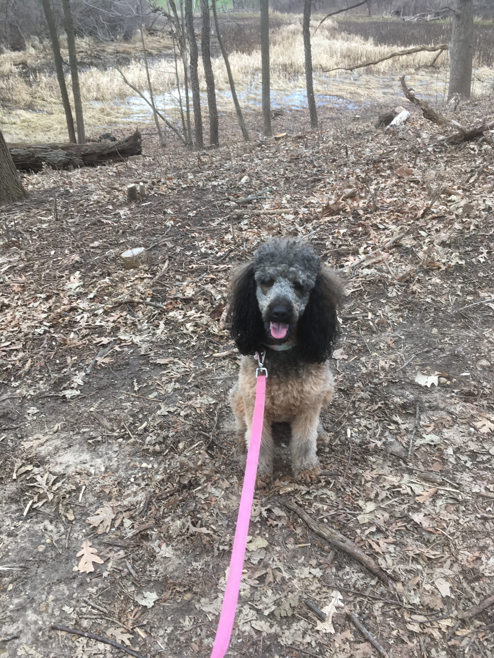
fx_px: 552
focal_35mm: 29
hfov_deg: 48.2
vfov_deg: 61.7
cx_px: 247
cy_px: 329
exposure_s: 1/120
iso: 32
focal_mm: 4.15
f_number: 2.2
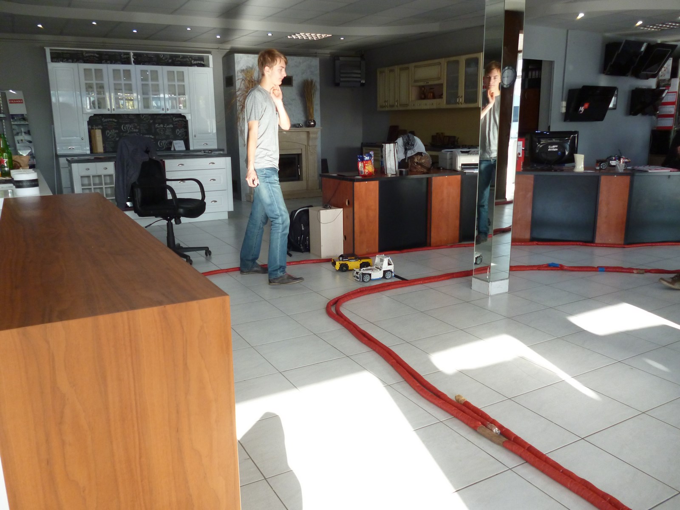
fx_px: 550
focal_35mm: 28
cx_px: 340
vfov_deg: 49.7
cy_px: 255
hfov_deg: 63.4
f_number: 3.1
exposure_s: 1/60
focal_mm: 5
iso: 250
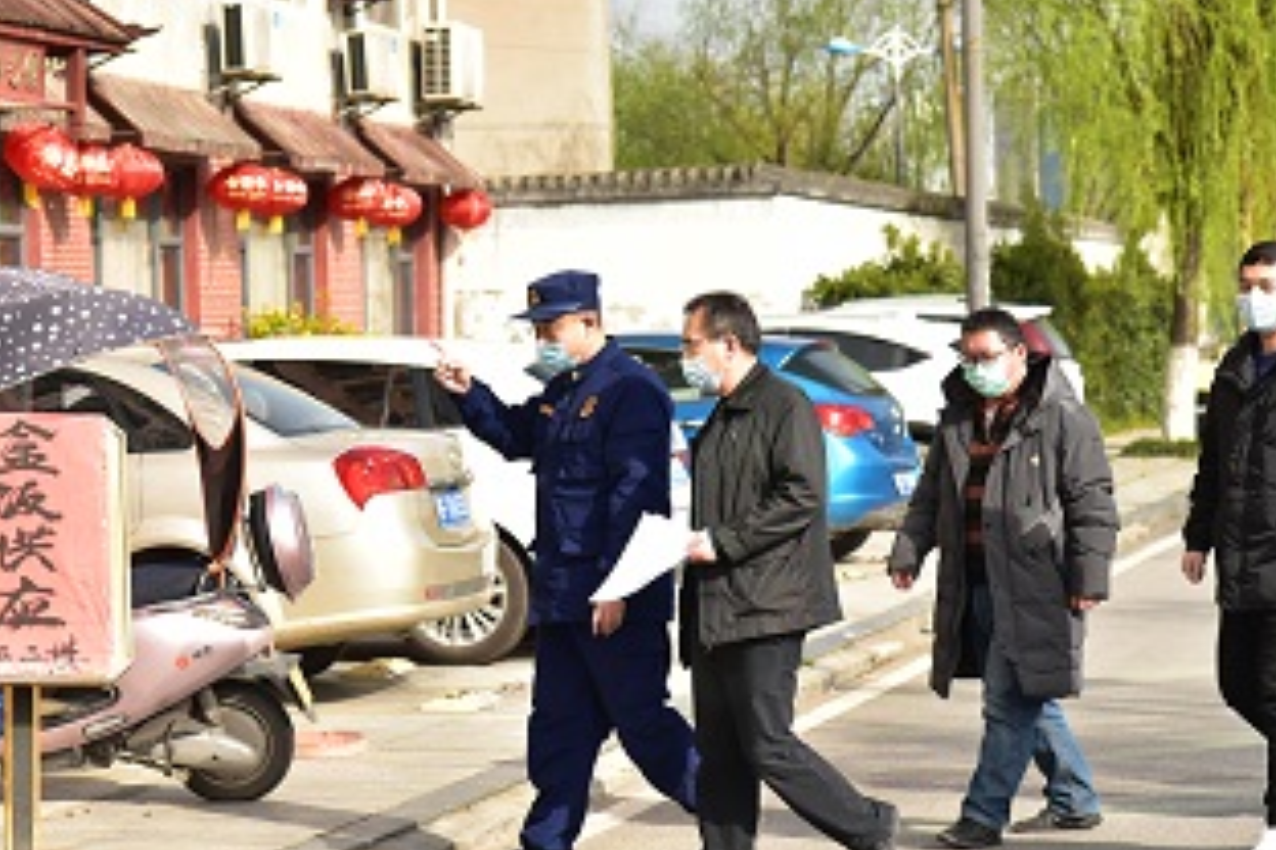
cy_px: 315
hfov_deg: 16.5
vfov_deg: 11.0
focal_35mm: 124
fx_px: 4395
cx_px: 458
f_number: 5
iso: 1600
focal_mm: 86
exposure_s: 1/4000
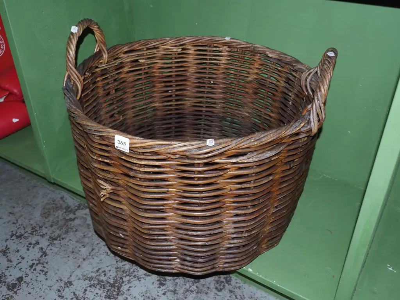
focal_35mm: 34
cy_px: 150
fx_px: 393
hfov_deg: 54.0
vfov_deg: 41.8
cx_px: 200
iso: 2500
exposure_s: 1/160
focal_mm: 17
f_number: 5.6
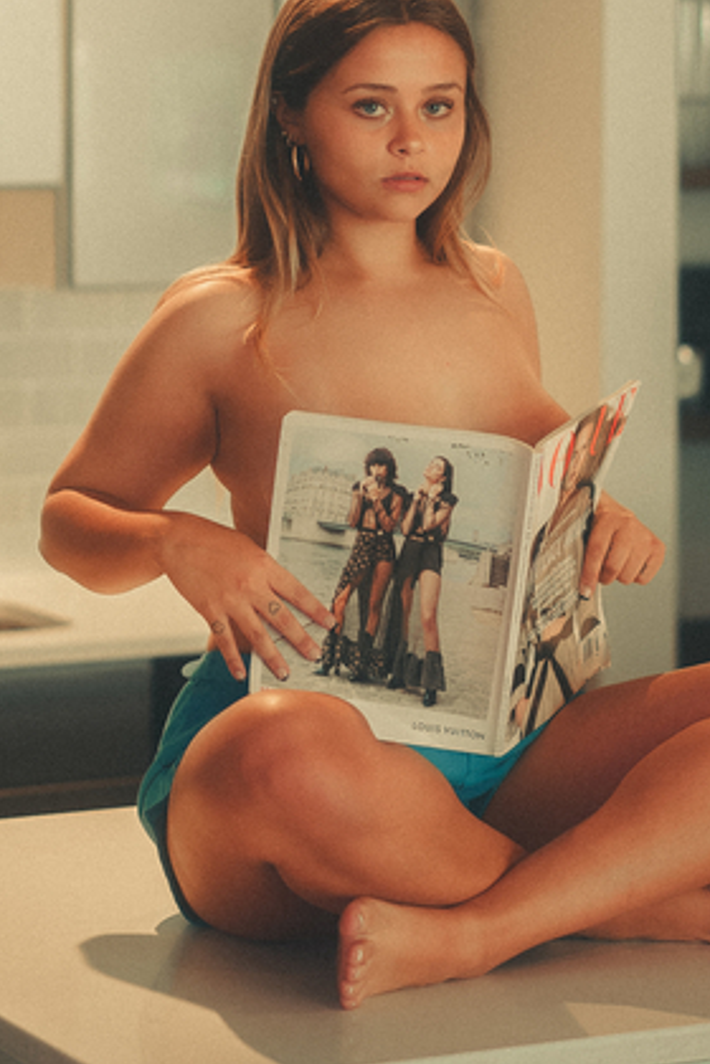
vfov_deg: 16.7
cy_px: 223
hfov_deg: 11.2
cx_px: 351
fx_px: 3609
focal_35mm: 122
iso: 100
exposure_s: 1/125
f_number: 1.4
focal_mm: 50
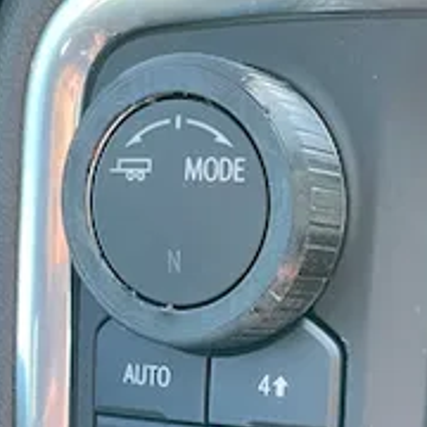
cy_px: 511
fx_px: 1116
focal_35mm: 80
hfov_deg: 21.5
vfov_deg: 20.3
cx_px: 321
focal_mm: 4.2
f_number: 1.6
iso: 160
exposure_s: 1/60
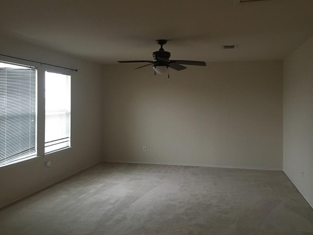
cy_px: 108
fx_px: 307
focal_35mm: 34
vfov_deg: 41.8
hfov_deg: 53.9
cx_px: 162
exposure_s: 1/15
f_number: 2.2
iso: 100
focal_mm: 4.15
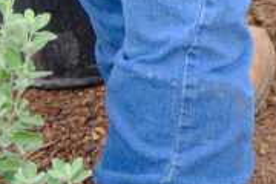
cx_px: 698
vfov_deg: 5.4
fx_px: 1917
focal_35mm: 250
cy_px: -110
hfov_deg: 7.6
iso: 800
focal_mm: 29.2
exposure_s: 1/200
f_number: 4.5
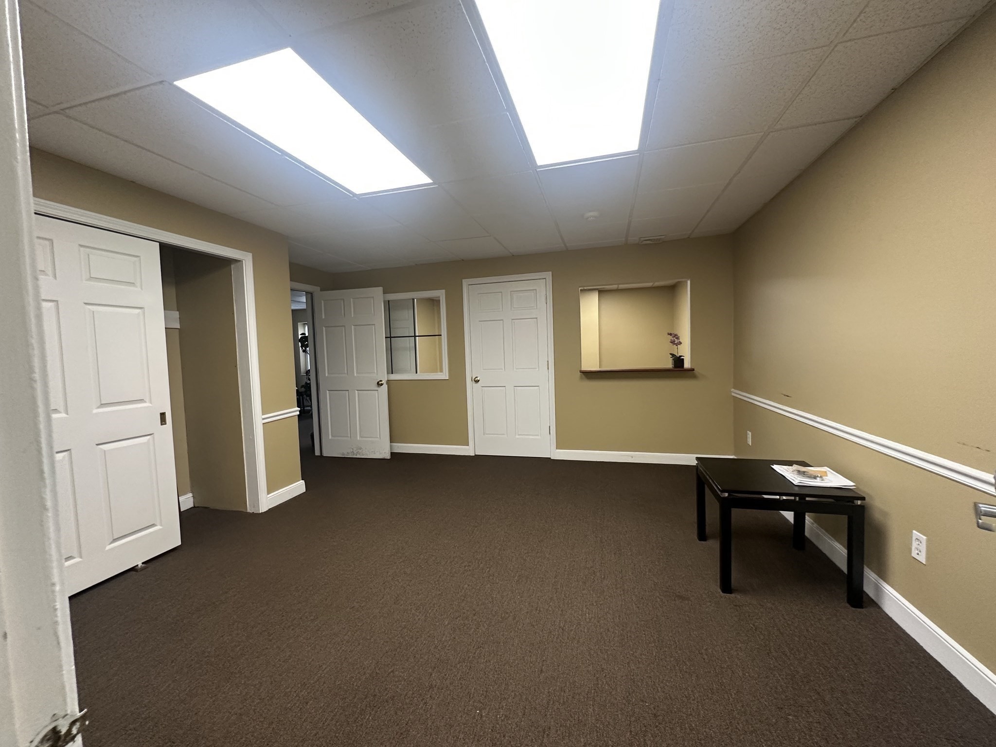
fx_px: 403
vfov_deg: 85.7
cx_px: 498
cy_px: 374
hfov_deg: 102.1
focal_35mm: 14
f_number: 2.2
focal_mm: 2.22
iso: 250
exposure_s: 1/60
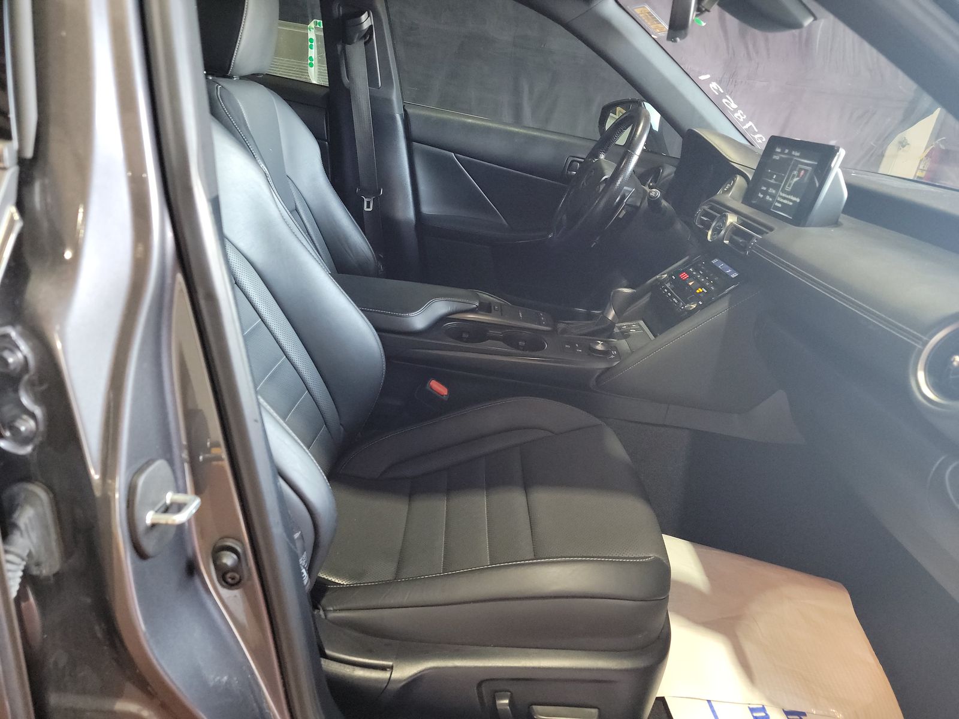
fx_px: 665
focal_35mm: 24
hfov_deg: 71.6
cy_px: 360
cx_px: 480
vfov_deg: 56.8
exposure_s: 1/59
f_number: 1.8
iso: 1226
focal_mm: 6.7
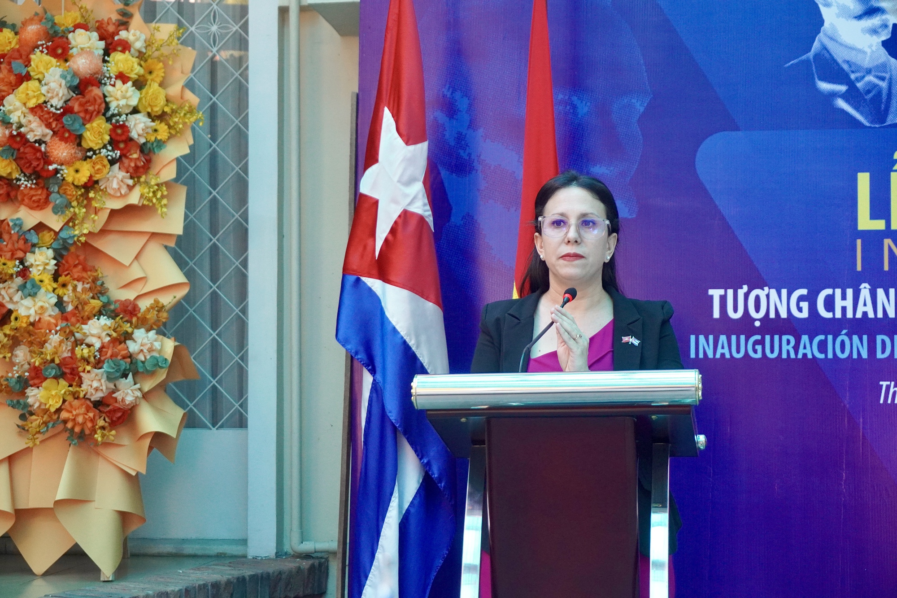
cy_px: 299
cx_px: 448
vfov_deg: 18.2
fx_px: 1868
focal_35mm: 75
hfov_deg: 27.0
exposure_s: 1/160
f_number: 5.6
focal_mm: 50
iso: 1600
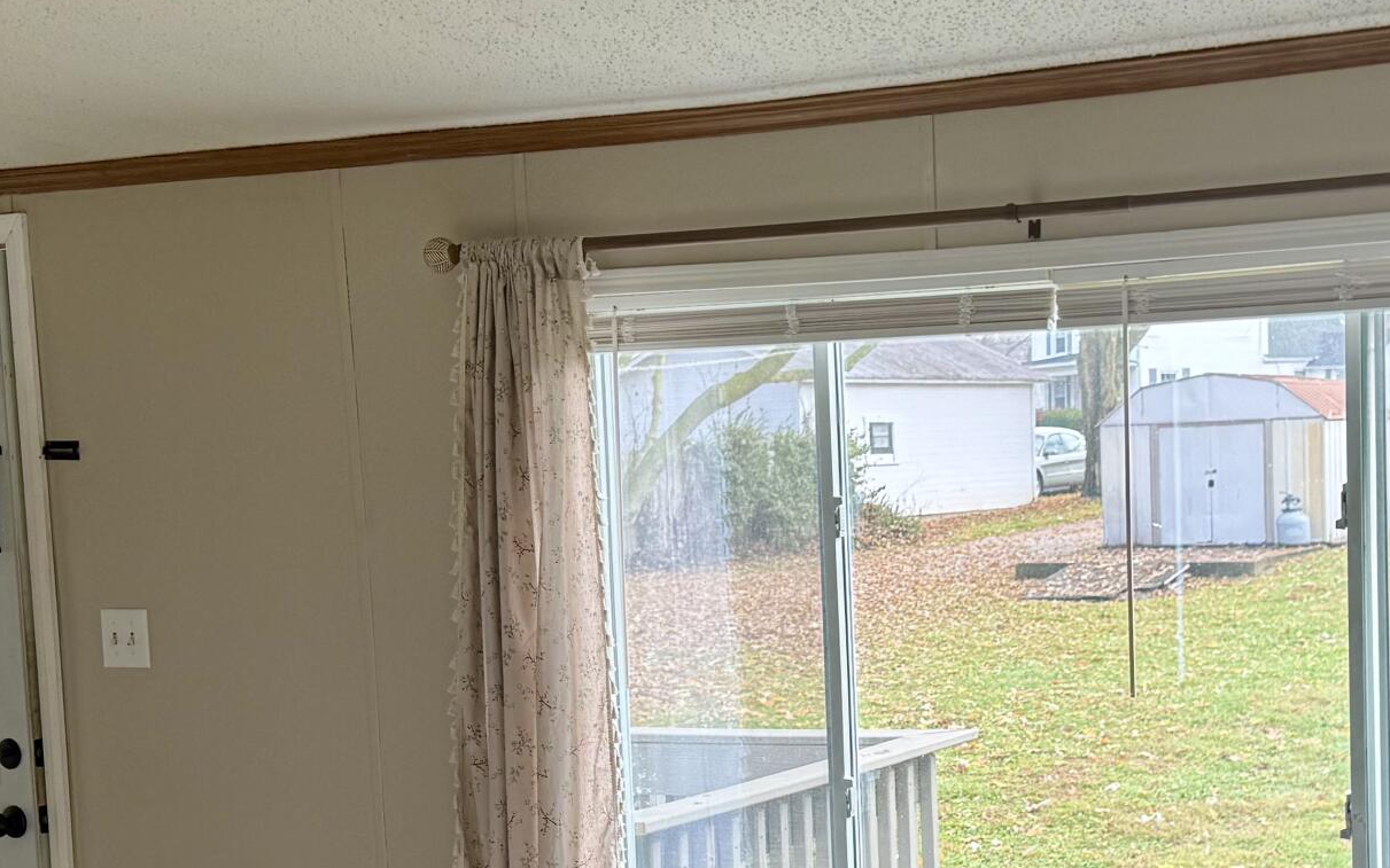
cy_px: 671
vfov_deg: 20.4
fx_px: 2387
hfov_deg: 32.3
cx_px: 894
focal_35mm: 63
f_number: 1.78
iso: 64
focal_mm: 6.76
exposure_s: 1/133
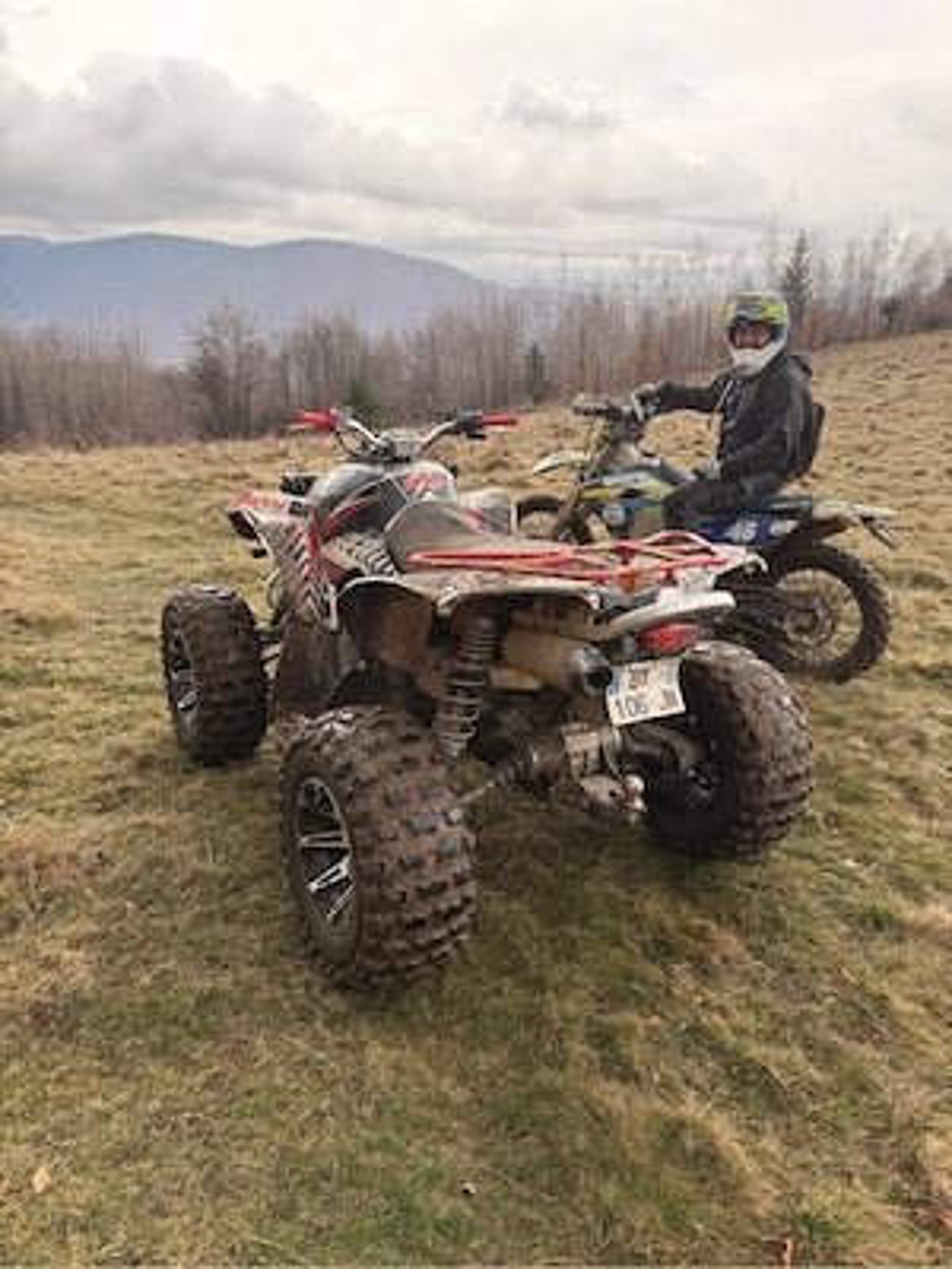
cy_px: 634
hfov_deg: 56.8
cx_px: 476
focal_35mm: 24
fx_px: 880
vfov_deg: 71.6
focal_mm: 6.76
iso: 80
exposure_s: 1/416
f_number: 1.78
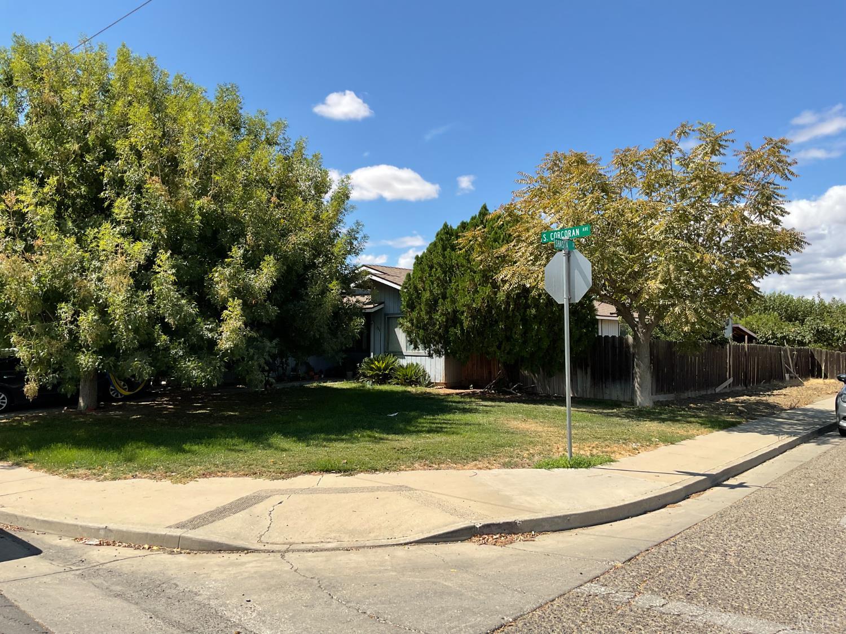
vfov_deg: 48.2
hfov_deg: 61.7
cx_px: 423
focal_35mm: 29
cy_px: 317
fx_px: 709
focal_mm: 3
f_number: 1.8
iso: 16
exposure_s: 1/1848
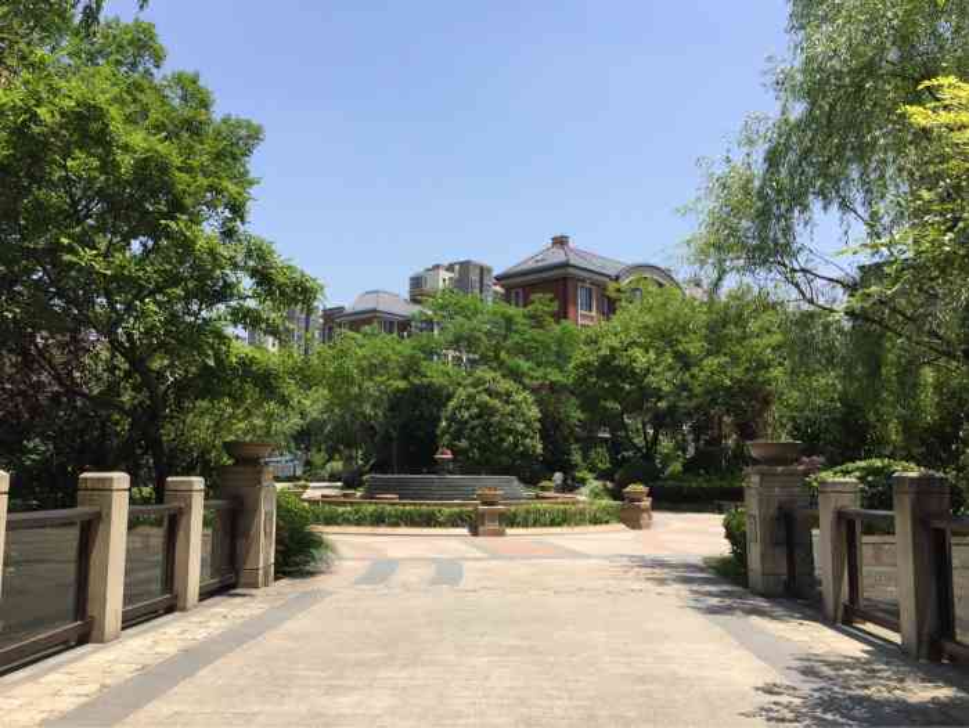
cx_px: 484
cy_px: 364
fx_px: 812
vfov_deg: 48.3
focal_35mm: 29
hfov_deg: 61.6
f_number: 2.2
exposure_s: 1/1319
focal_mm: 4.15
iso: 32
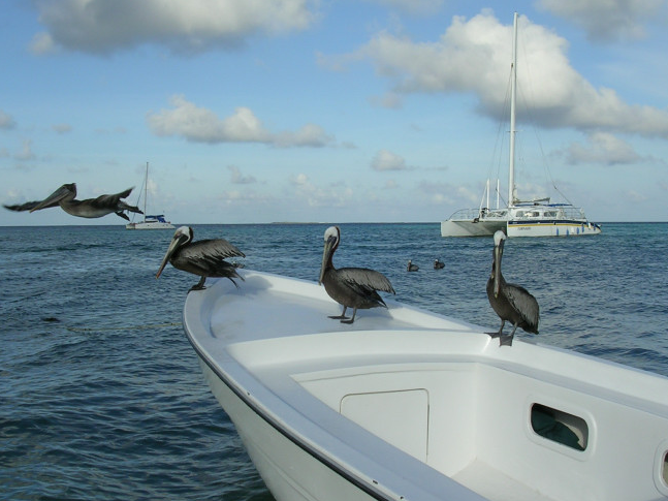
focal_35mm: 47
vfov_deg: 30.9
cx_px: 337
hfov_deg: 40.4
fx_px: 907
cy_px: 259
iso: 50
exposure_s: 1/390
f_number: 5.6
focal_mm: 5.8
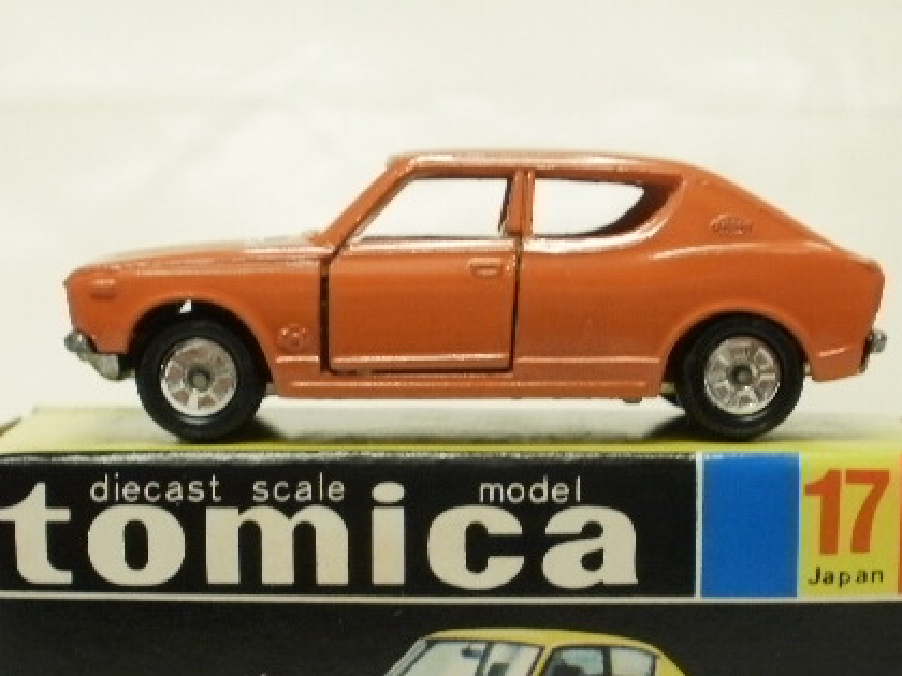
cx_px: 488
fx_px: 1746
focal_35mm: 67
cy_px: 513
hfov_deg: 29.0
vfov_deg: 21.7
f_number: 4
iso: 125
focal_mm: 7.7
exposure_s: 1/8
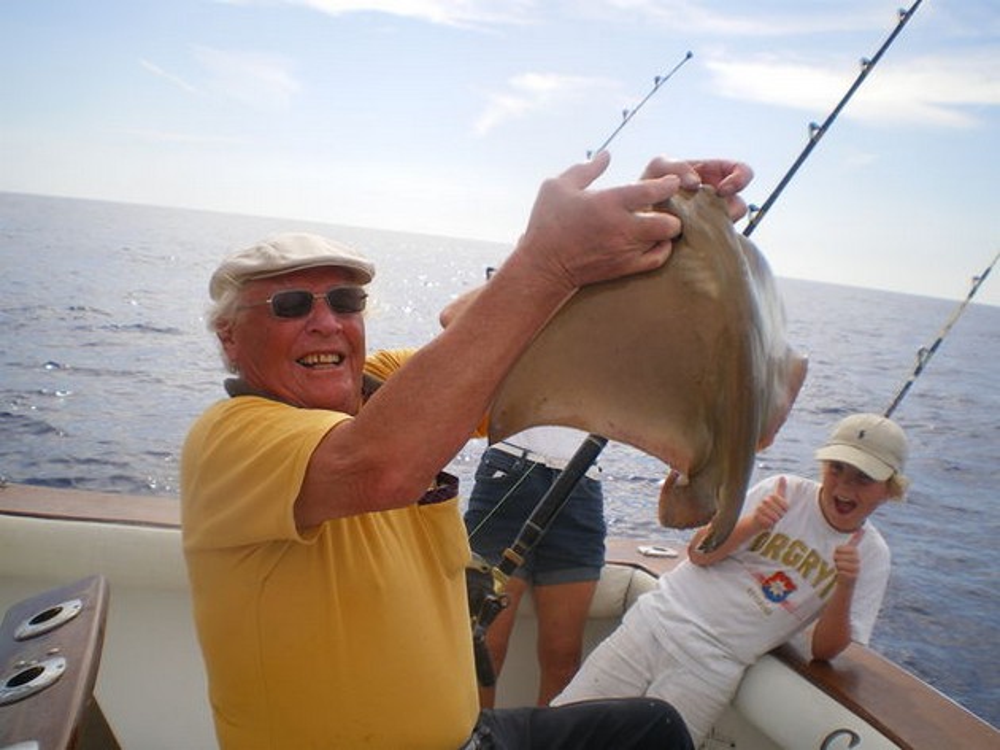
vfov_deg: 39.6
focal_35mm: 36
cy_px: 375
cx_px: 500
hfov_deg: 51.4
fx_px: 1040
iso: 50
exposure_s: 1/400
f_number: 4.6
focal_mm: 6.3
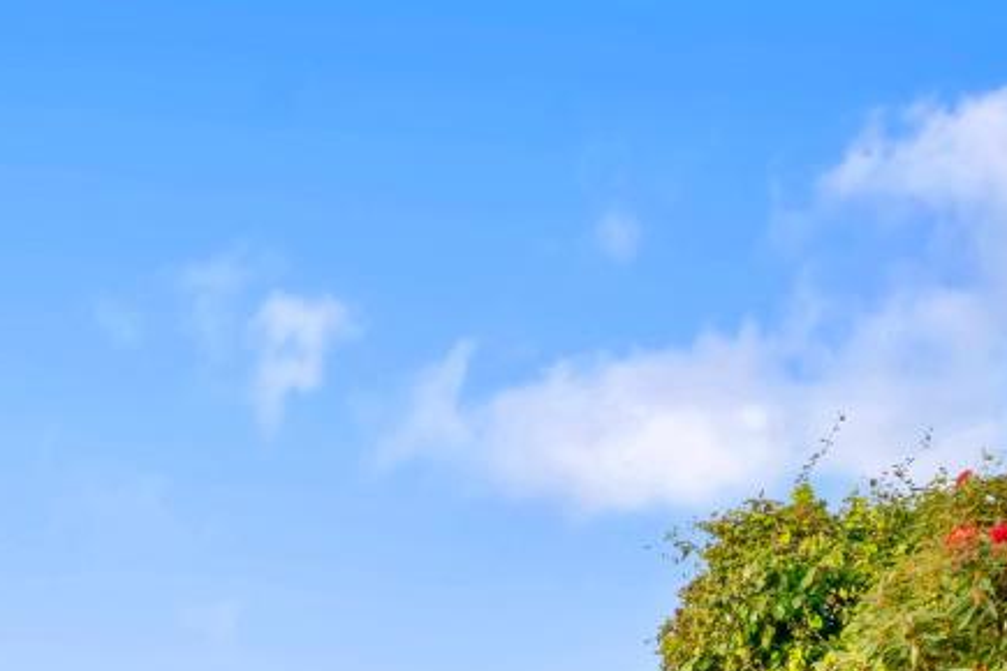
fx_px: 1734
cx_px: 95
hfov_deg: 30.9
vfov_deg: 19.6
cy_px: 951
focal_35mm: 62
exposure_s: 1/40
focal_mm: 18
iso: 200
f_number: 16
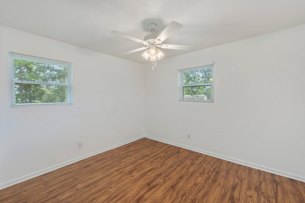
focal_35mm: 14
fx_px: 119
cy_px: 102
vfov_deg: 81.1
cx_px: 152
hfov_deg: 104.3
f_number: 9
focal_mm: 14
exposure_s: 1/30
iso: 320
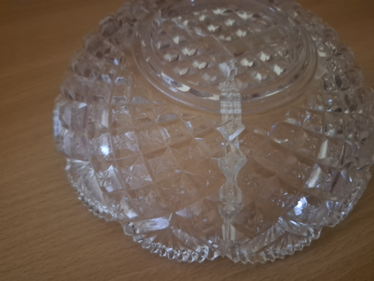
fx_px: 248
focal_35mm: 23
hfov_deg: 73.9
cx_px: 187
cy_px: 140
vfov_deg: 58.9
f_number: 1.8
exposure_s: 1/11
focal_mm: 5.54
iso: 1250
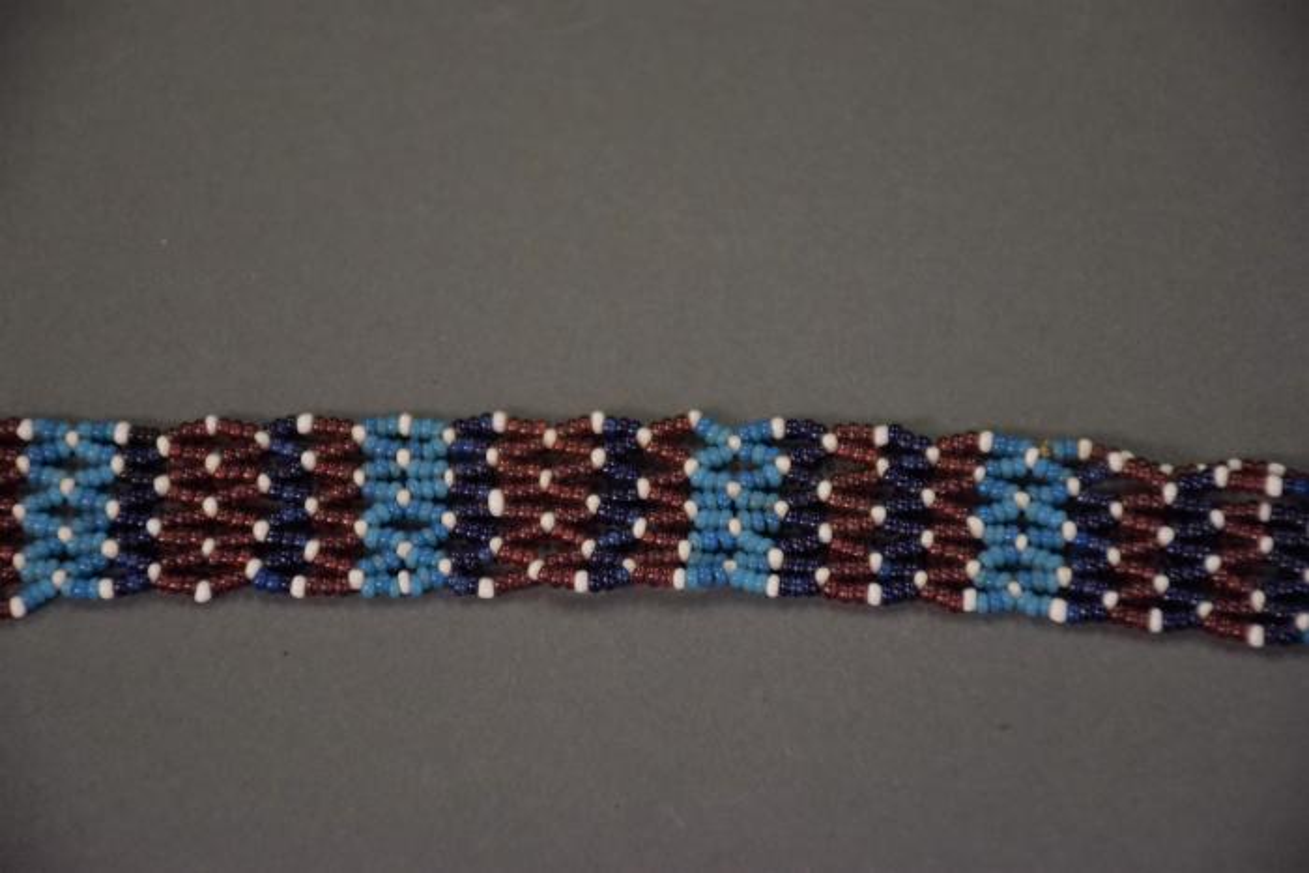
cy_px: 436
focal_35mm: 210
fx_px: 7637
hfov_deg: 9.8
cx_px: 654
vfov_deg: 6.5
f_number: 5.6
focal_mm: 140
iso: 800
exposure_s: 1/80
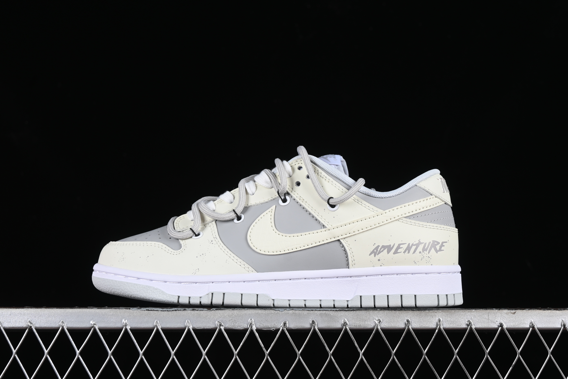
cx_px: 284
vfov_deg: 18.2
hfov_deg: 27.0
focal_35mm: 75
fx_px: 1183
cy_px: 190
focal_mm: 50
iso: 160
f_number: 8
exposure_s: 1/80
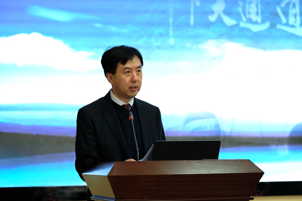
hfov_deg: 15.2
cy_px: 100
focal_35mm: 135
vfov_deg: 10.2
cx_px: 151
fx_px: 1132
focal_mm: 90
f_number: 2
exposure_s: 1/125
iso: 250
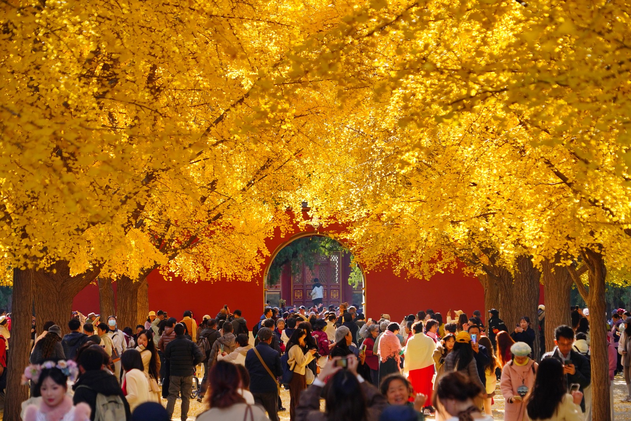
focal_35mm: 157
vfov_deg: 8.7
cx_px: 316
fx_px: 2752
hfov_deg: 13.1
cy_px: 210
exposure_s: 1/400
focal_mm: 157
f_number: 7.1
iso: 500
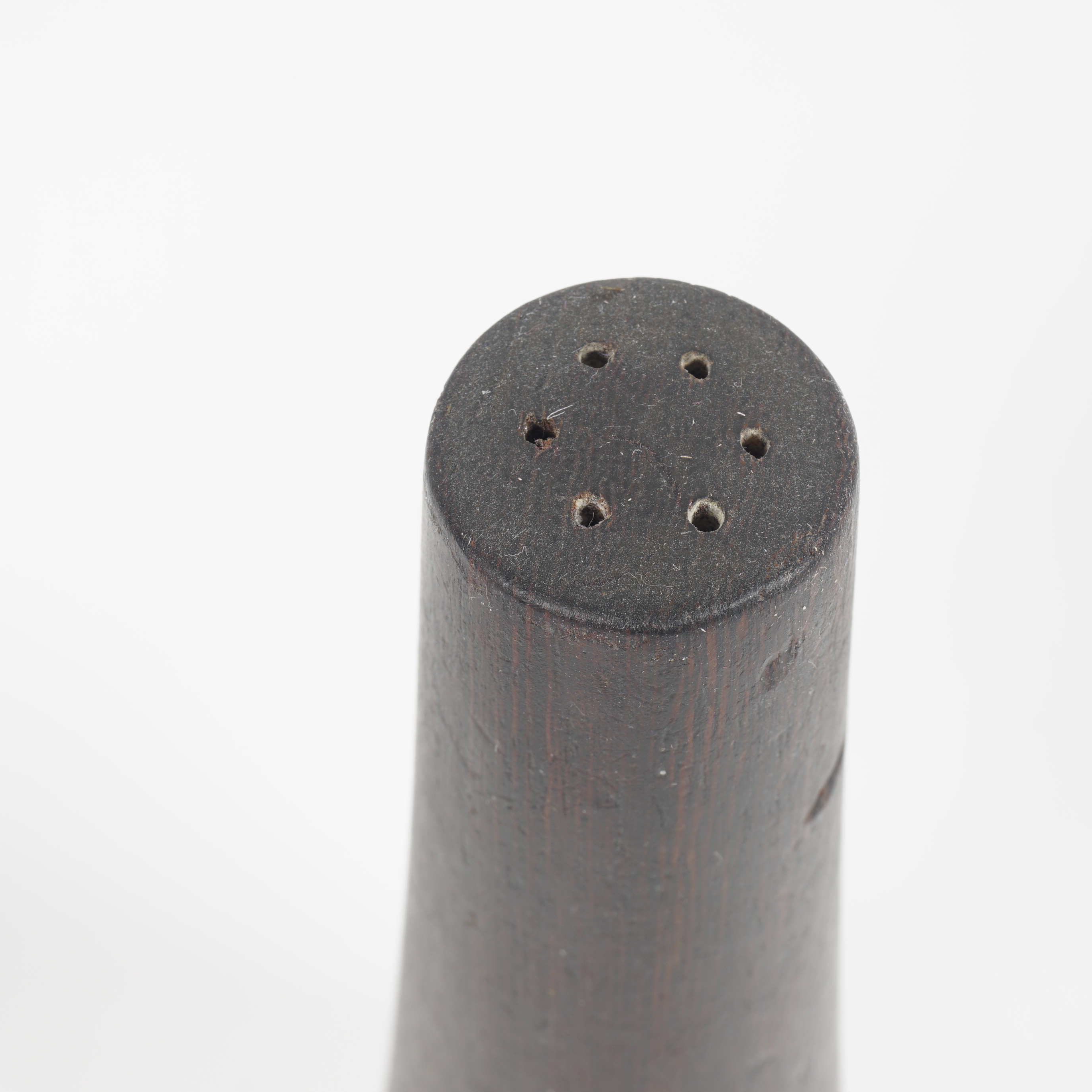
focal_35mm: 79
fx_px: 2820
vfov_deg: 21.9
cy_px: 548
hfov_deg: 21.9
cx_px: 602
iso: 100
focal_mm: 40
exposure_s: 1/125
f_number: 16
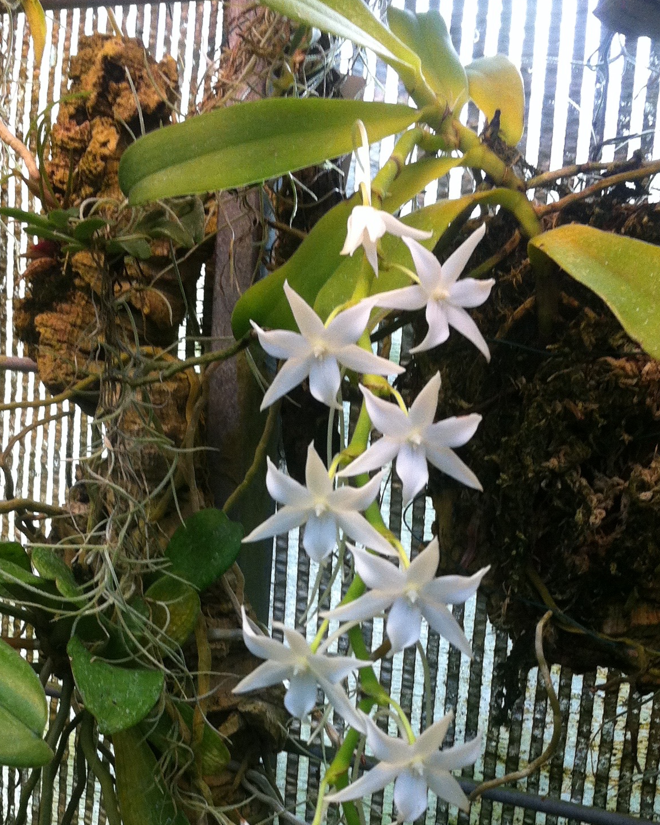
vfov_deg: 30.2
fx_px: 1489
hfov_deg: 25.0
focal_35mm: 61
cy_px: 666
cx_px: 307
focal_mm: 3.85
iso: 125
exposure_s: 1/120
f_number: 2.8
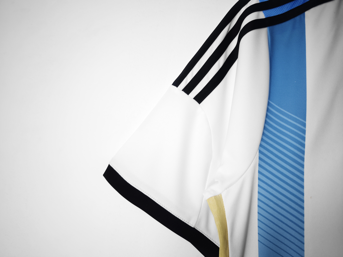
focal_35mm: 23
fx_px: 228
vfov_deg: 58.9
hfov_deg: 73.9
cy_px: 128
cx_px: 172
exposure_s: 1/100
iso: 135
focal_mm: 8.67
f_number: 1.75
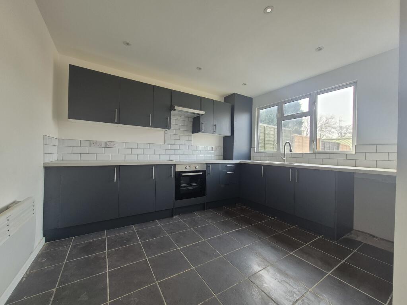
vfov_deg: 89.9
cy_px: 152
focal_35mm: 13
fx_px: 153
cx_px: 204
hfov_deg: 106.2
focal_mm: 1.74
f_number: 2.2
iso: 50
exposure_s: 1/50
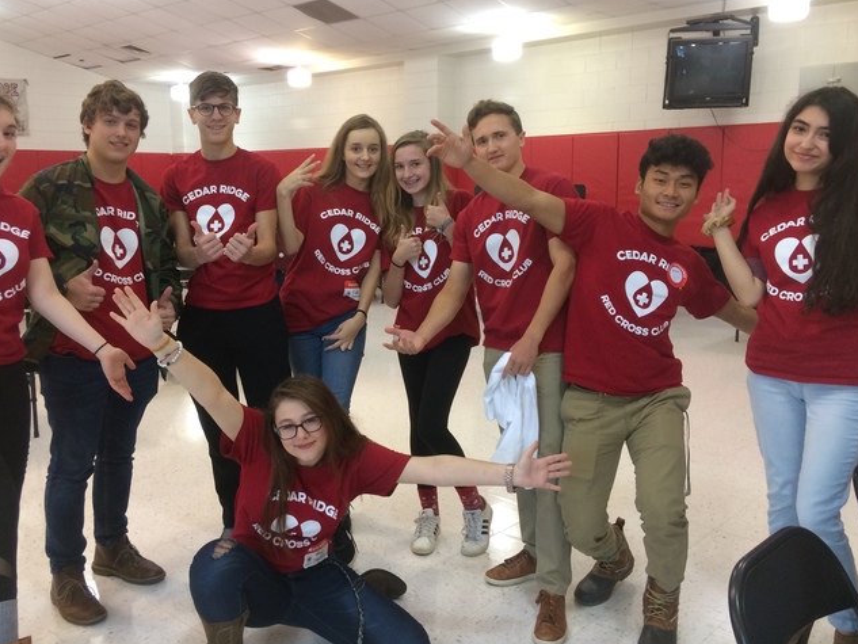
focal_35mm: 33
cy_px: 297
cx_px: 399
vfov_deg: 42.9
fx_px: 818
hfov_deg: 55.3
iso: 125
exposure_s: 1/30
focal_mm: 4.15
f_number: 2.2
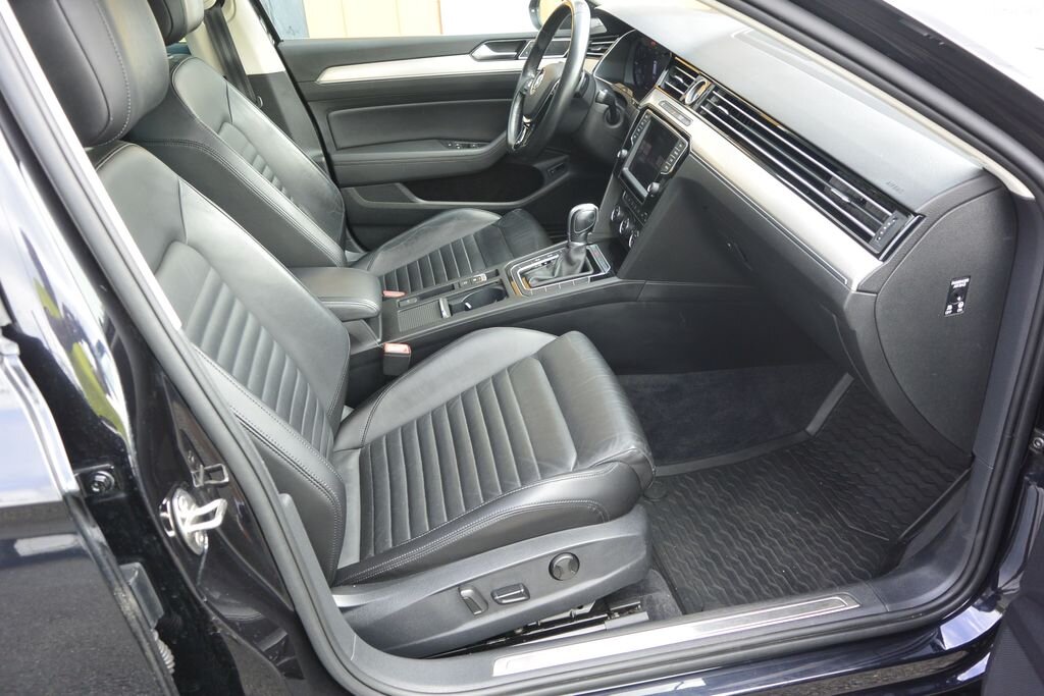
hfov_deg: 67.4
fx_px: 783
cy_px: 348
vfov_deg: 47.9
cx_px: 522
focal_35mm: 27
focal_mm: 10
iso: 160
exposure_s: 1/80
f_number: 3.5
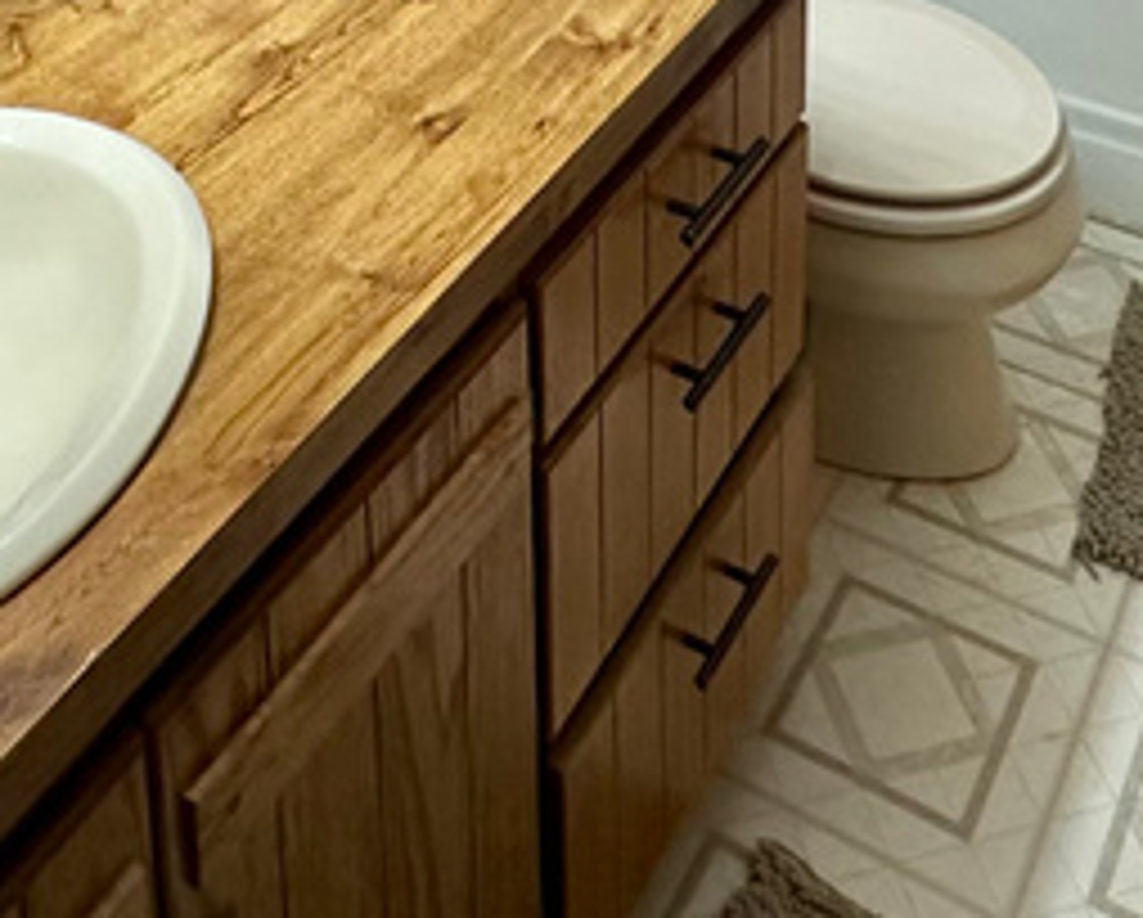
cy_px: -630
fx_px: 1863
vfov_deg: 21.0
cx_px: 562
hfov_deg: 34.1
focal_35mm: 55
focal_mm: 2.22
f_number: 2.2
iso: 250
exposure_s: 1/120
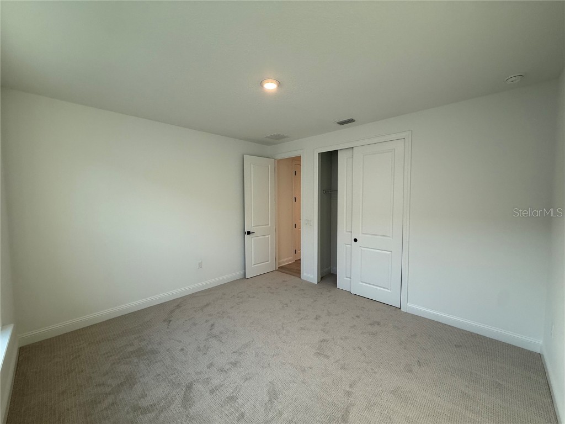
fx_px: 229
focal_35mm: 14
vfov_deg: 85.7
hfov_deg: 102.1
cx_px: 282
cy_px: 212
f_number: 2.2
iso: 100
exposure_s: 1/120
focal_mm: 2.22
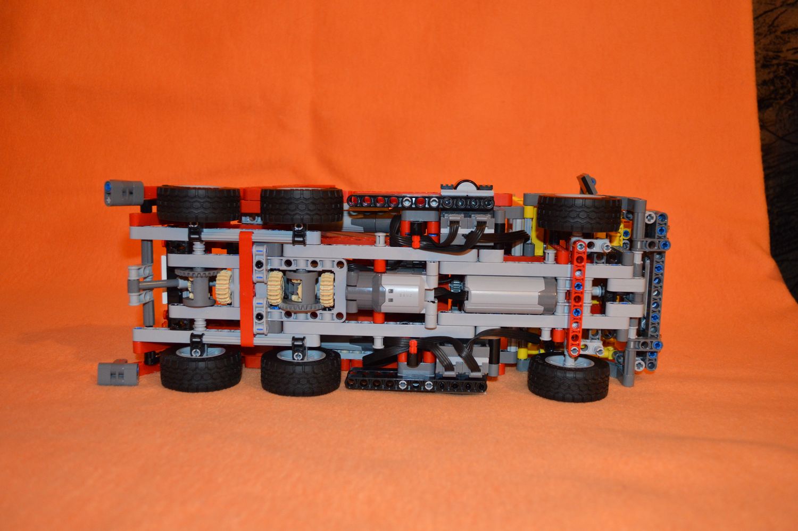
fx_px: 731
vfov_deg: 39.9
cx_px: 399
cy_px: 266
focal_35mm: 33
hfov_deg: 57.3
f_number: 3.8
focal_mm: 22
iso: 1400
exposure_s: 1/60
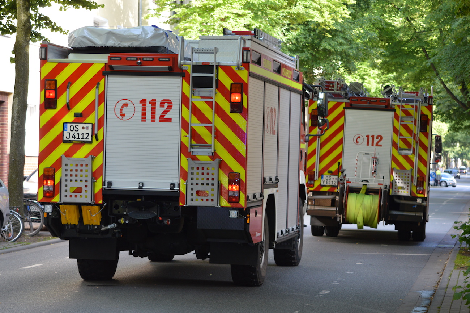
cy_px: 156
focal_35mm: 117
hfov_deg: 17.5
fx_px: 1526
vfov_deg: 11.7
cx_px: 235
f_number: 5.6
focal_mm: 78
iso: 320
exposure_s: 1/125
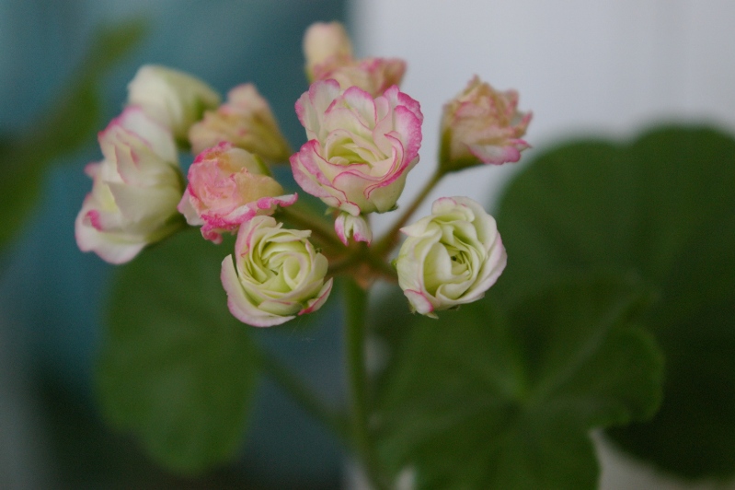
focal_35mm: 82
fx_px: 1684
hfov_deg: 24.6
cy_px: 245
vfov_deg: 16.5
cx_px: 368
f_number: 8
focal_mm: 55
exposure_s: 1/125
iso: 800
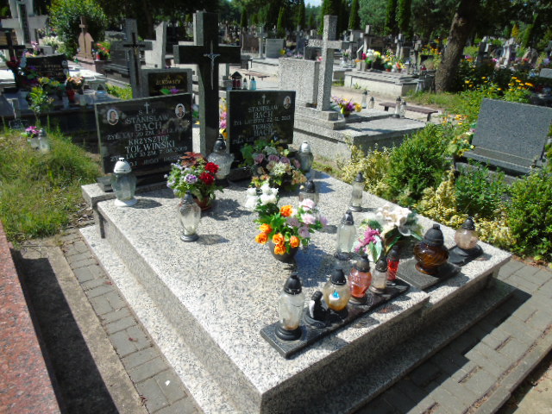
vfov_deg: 54.9
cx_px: 276
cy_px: 207
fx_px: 399
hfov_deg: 69.4
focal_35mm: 25
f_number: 3.4
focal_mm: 4.4
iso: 80
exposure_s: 1/640
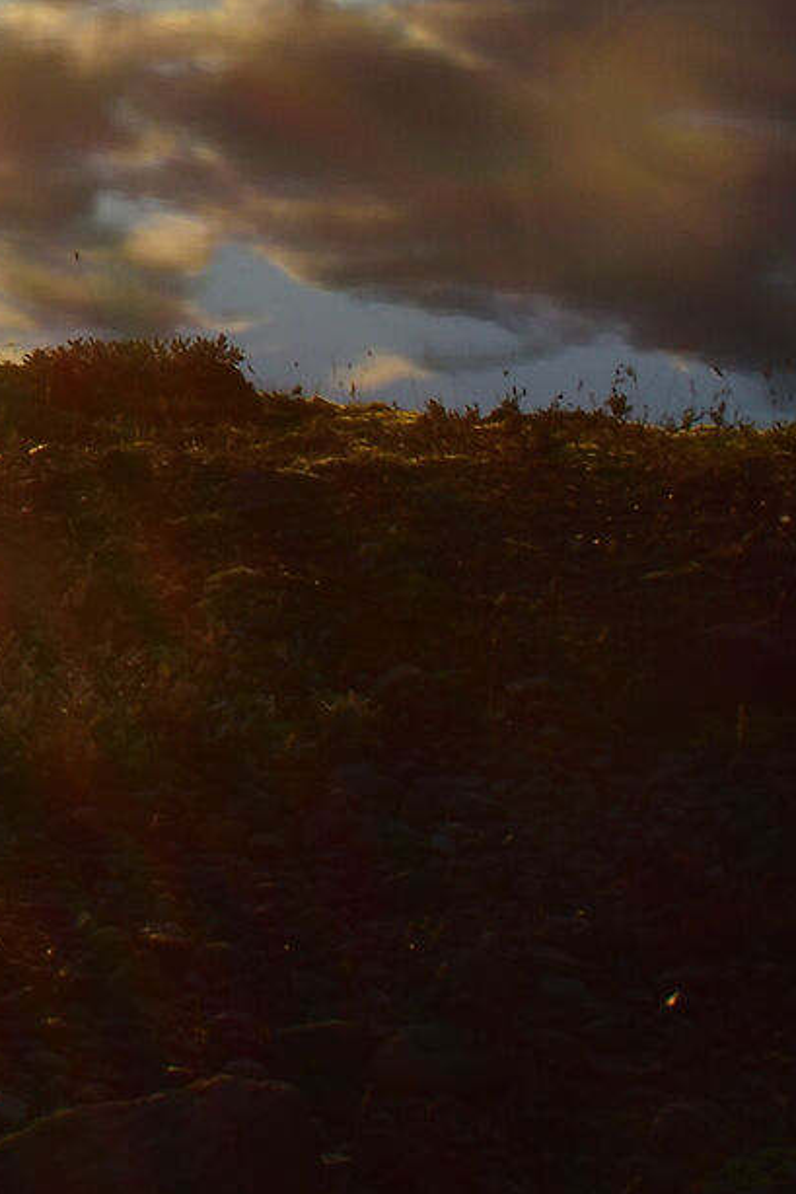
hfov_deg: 9.3
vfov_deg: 14.2
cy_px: -187
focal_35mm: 141
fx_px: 4673
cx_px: -603
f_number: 25
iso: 100
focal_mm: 24
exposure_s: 1/40
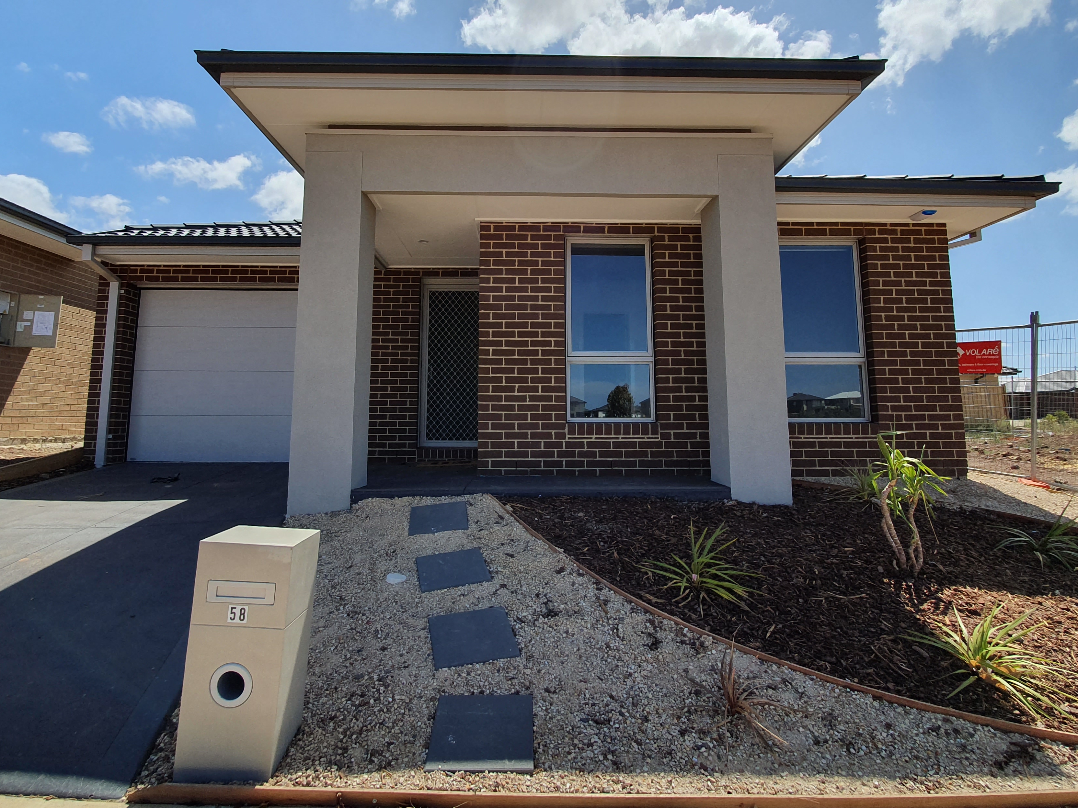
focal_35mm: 18
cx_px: 531
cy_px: 352
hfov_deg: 87.7
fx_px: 561
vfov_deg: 71.3
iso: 50
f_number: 2.2
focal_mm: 1.8
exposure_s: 1/1128
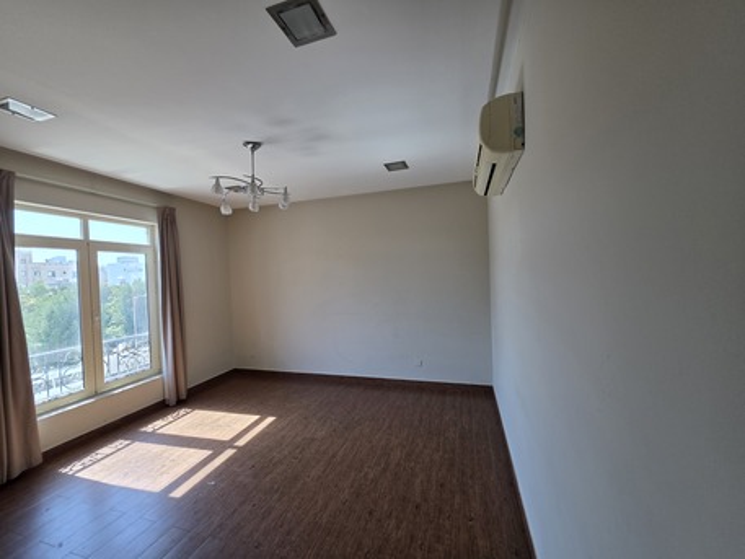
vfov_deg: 89.9
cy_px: 280
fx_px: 280
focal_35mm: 13
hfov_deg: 106.2
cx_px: 372
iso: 80
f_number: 1.9
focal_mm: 2.2
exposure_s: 1/100
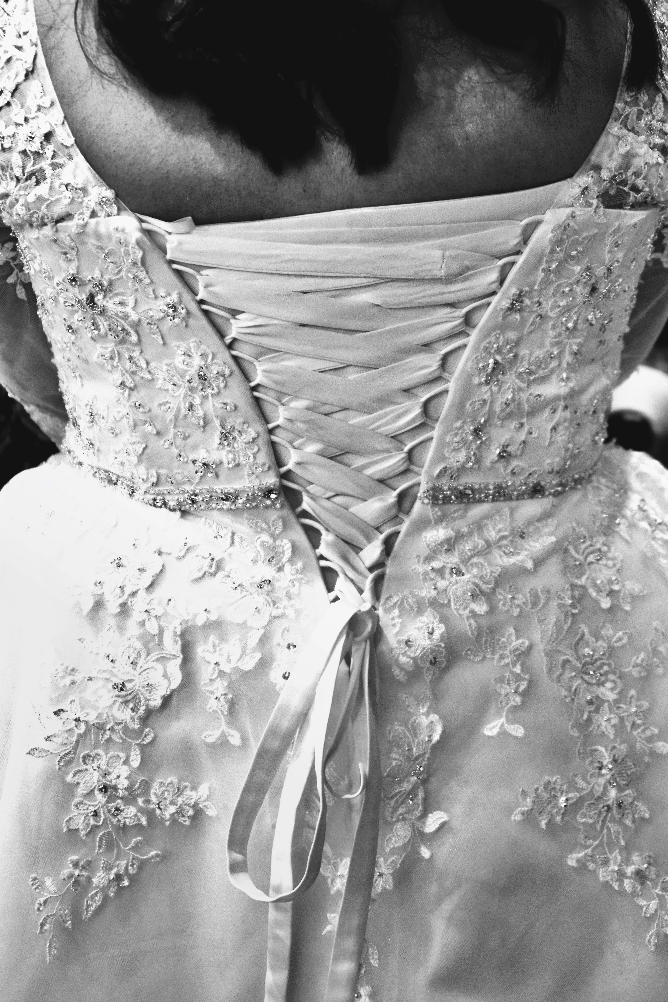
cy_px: 501
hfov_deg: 31.9
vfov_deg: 46.4
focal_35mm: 42
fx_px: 1169
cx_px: 334
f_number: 4
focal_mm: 28
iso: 720
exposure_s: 1/60
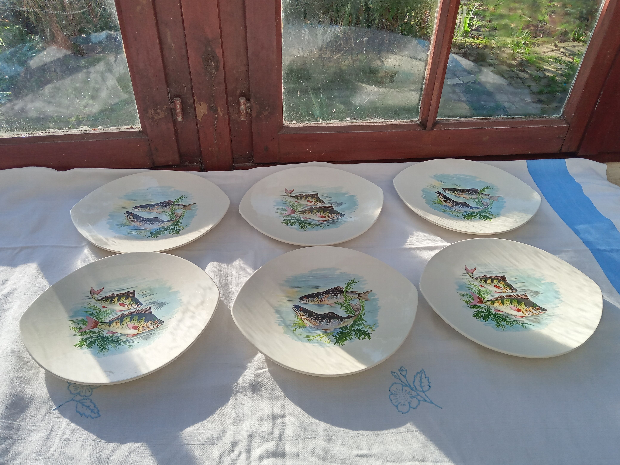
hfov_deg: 63.4
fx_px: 502
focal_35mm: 28
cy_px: 232
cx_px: 310
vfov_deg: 49.7
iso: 112
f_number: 1.8
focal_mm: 3.57
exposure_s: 1/1712
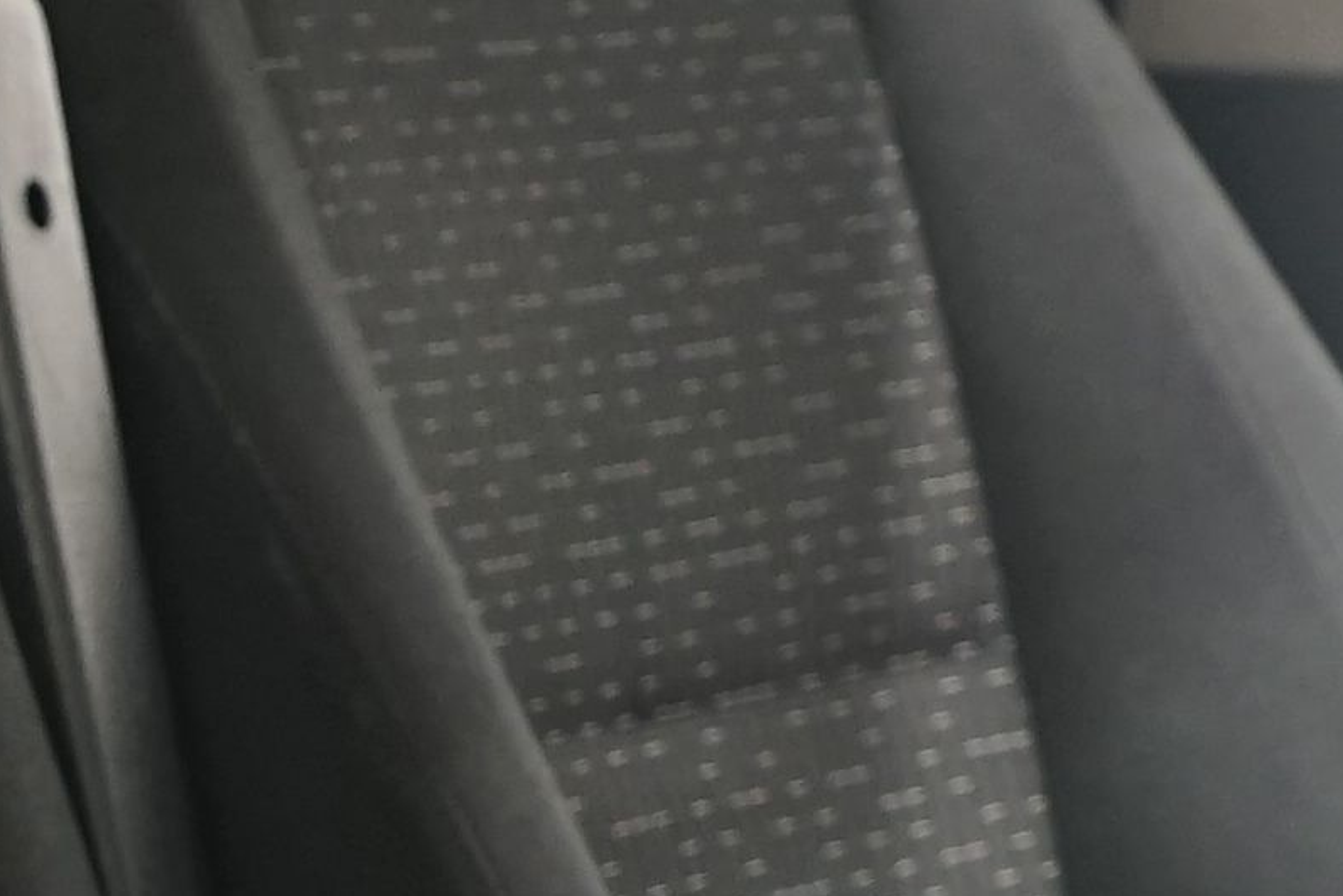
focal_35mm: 211
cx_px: -779
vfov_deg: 6.2
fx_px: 7872
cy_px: 2119
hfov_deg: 9.4
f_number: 4.5
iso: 800
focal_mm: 28
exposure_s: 1/8
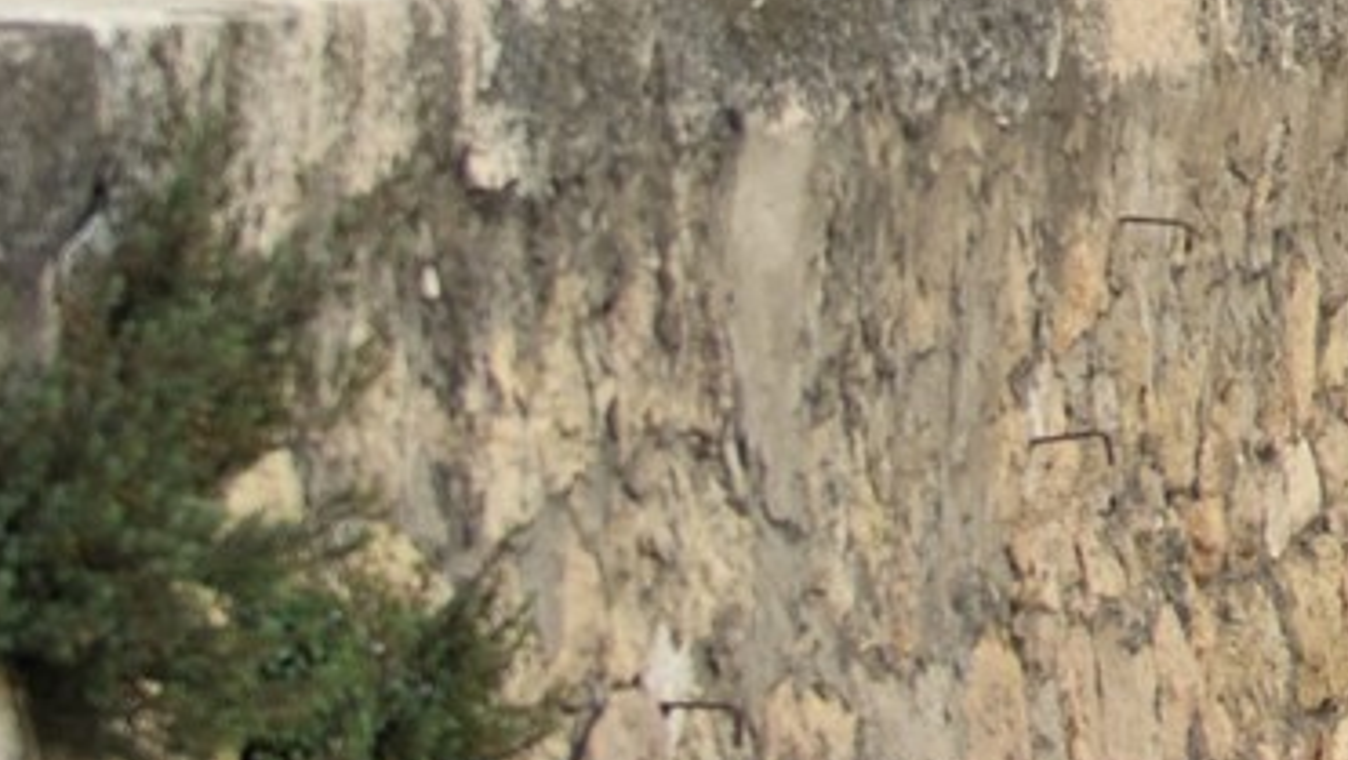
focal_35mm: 474
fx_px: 16949
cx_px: 2885
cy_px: -447
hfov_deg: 4.5
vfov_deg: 2.6
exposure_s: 1/80
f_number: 4
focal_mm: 70
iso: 200
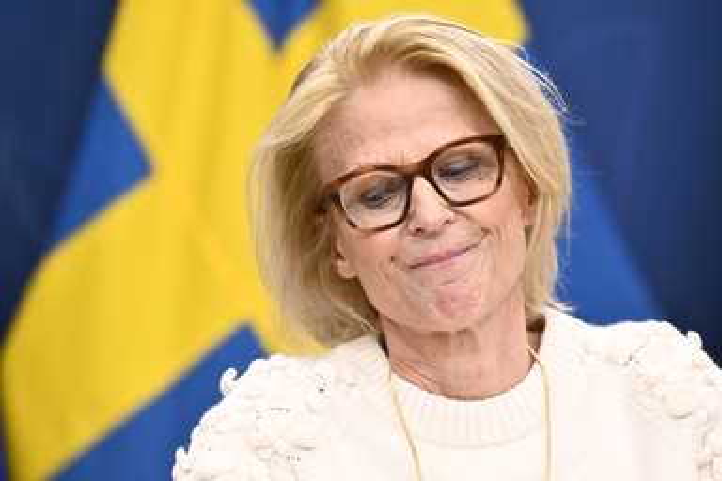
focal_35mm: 200
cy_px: 240
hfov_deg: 10.3
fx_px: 4011
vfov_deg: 6.9
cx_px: 361
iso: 1250
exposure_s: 1/250
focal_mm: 200
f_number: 4
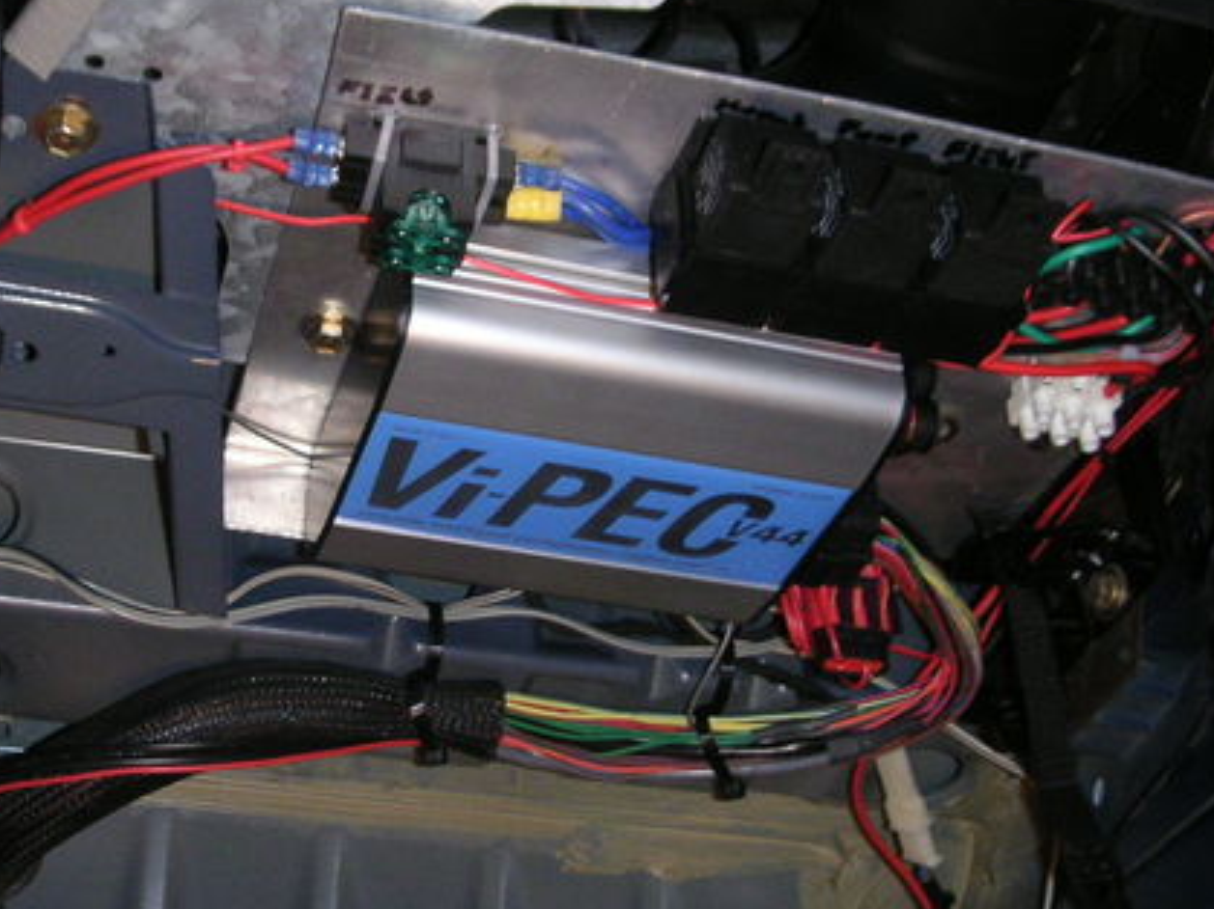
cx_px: 371
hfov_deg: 32.9
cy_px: 492
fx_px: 2034
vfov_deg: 25.2
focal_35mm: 58
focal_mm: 6
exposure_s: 1/45
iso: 160
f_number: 2.8
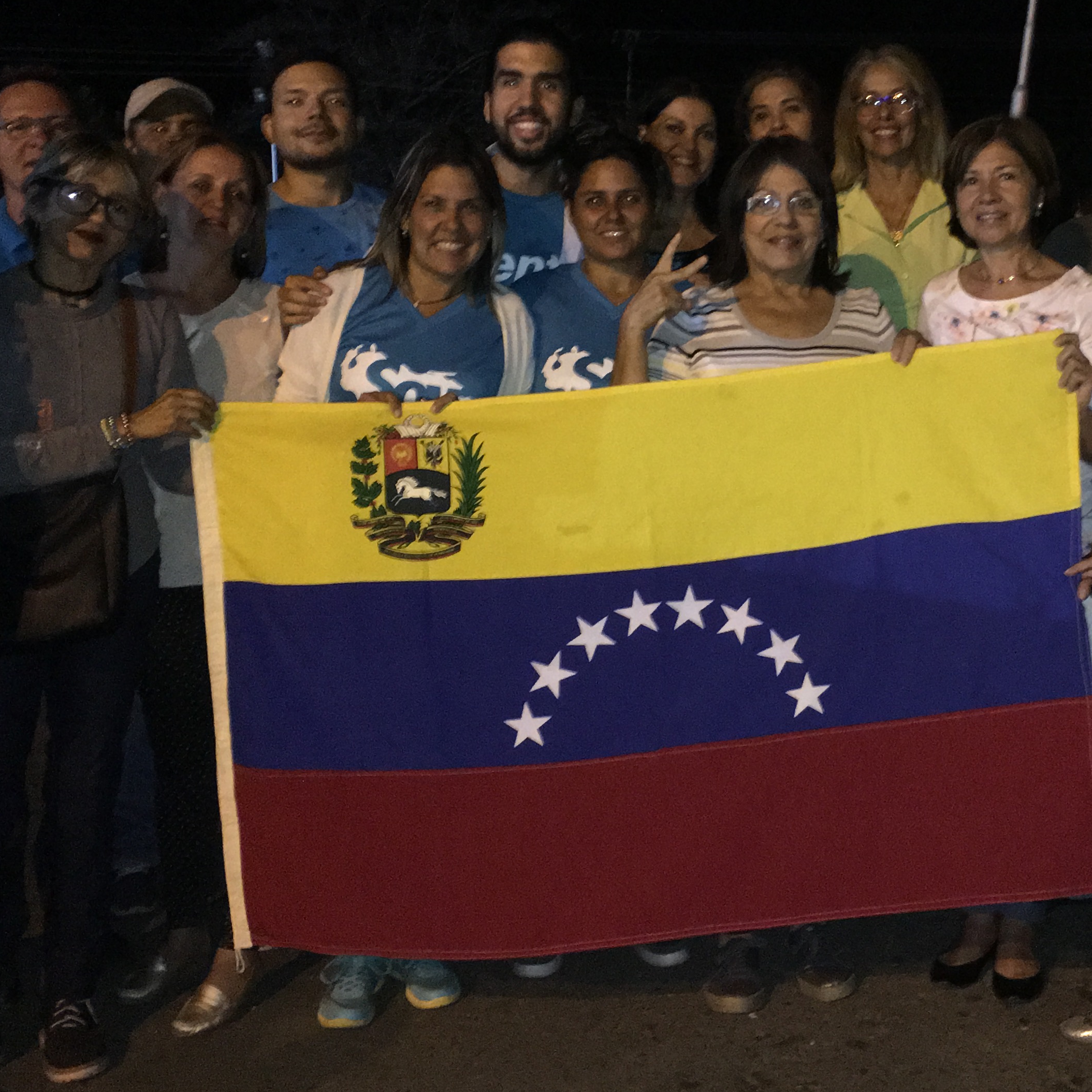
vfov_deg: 34.6
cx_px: 761
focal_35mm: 49
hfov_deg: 34.2
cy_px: 447
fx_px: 1749
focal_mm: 4.15
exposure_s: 1/16
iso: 320
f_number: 2.2
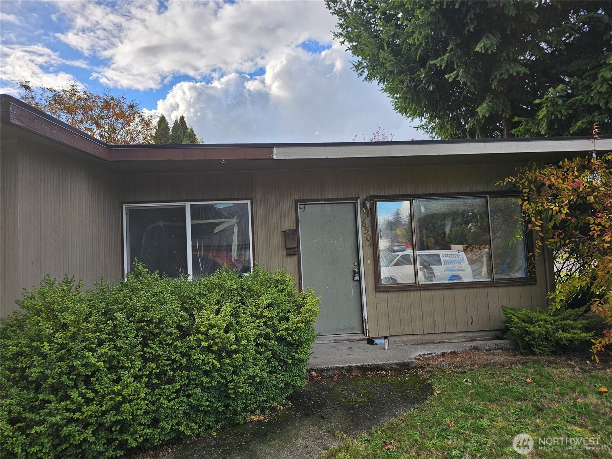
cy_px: 230
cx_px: 306
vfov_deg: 58.9
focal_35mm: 23
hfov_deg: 73.9
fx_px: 407
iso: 10
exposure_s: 1/242
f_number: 1.7
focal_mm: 6.3
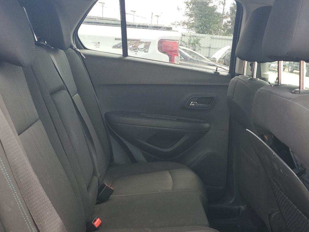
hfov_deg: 46.7
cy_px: 160
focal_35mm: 40
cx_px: 175
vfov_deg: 35.5
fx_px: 357
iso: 50
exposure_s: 1/175
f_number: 1.5
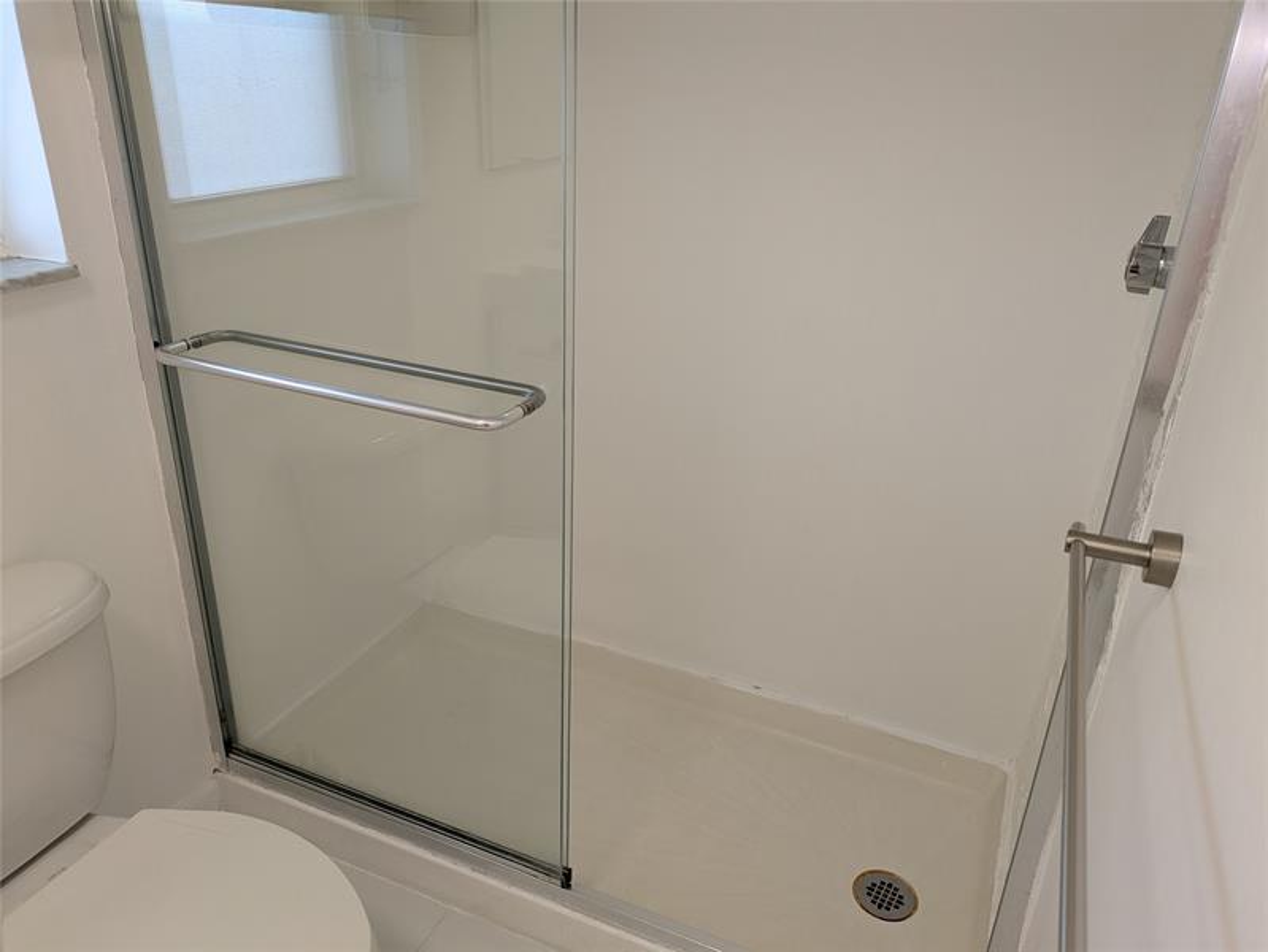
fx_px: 916
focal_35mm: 25
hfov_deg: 69.4
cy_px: 476
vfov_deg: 54.9
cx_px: 634
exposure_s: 1/120
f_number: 1.89
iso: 195
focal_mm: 5.43
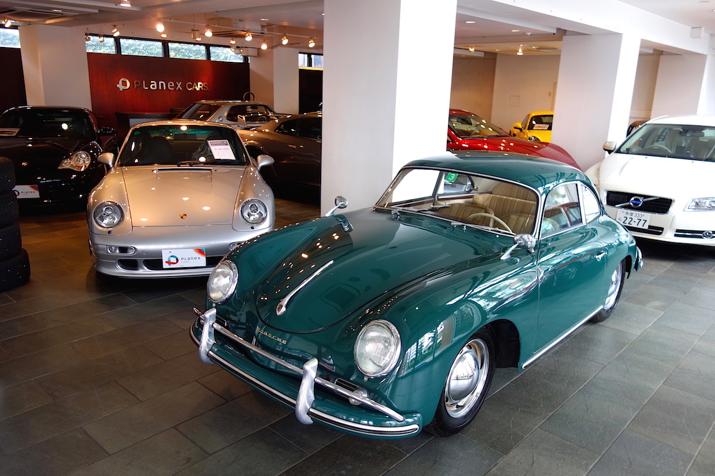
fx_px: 556
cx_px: 358
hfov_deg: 65.5
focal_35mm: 28
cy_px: 238
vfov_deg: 46.4
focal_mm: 10.4
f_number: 1.8
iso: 125
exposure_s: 1/80
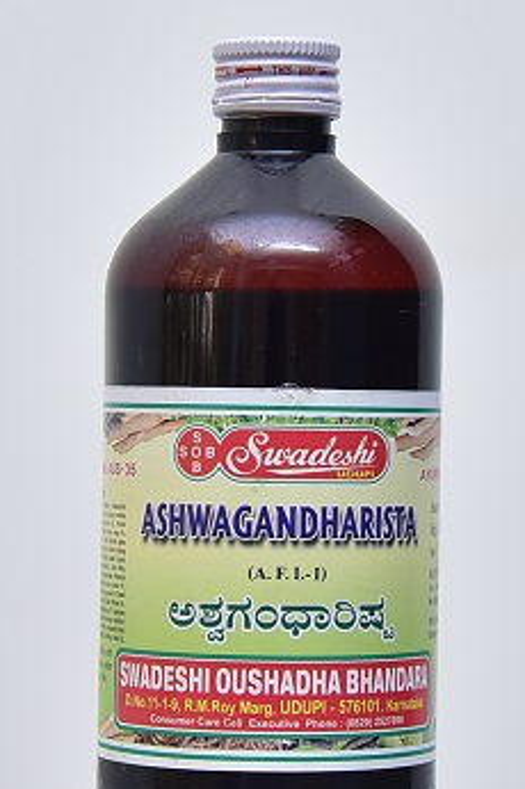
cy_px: 506
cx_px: 269
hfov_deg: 18.6
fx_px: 1600
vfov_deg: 27.6
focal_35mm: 73
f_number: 4
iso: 1250
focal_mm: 48
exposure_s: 1/100
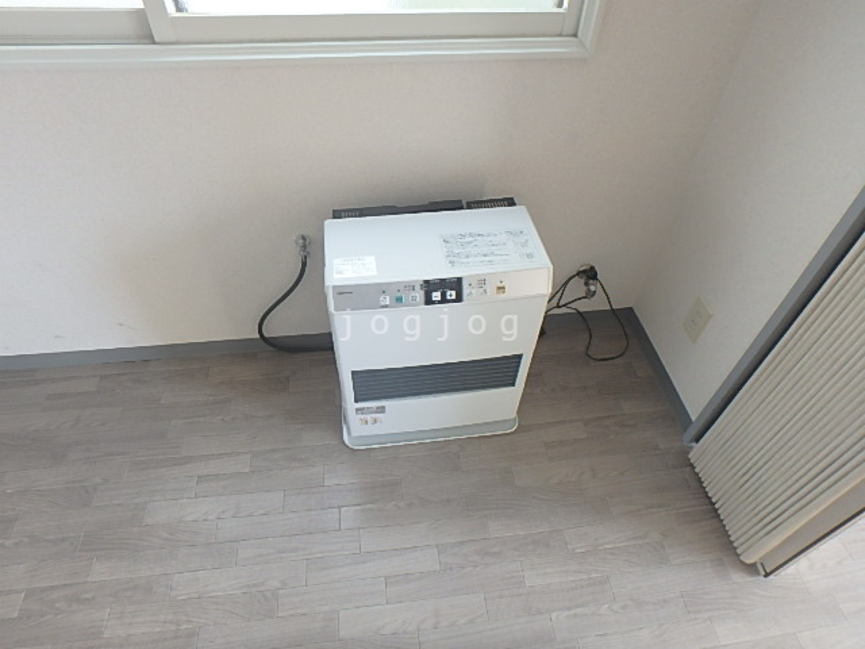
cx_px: 432
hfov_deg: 79.0
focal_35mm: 21
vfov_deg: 63.4
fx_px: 525
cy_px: 324
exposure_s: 1/30
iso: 250
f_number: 3.5
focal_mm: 3.7
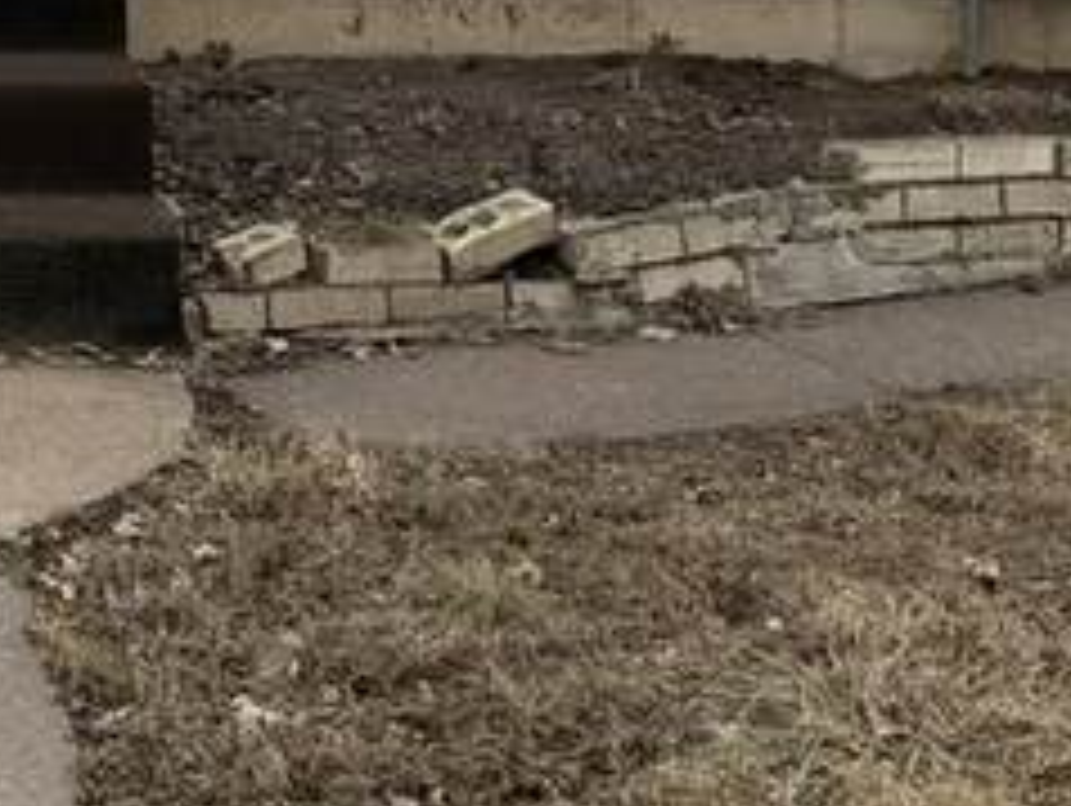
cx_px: -504
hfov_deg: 14.3
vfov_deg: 10.8
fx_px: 3995
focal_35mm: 129
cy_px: -630
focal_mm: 6.76
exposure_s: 1/5714
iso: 100
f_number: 1.78
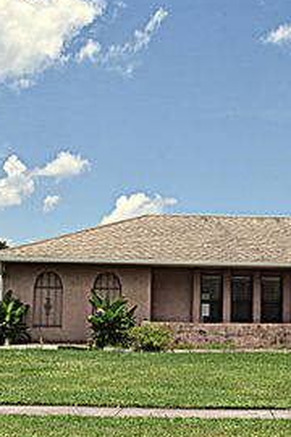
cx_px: 217
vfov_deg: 31.4
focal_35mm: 64
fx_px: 775
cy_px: 235
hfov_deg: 21.1
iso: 640
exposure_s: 1/200
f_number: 25
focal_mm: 23
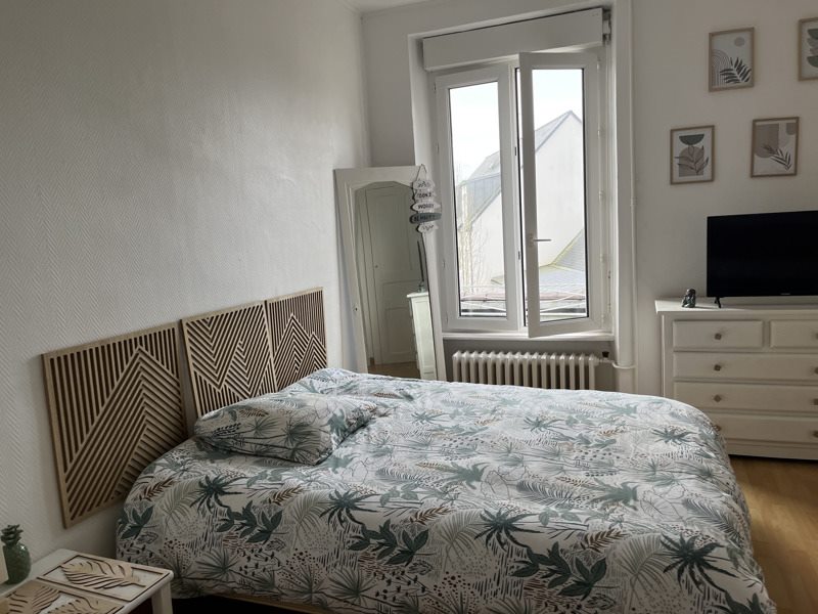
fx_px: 614
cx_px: 409
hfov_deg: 67.3
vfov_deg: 53.1
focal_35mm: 26
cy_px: 307
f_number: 1.6
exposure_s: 1/122
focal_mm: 5.1
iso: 64
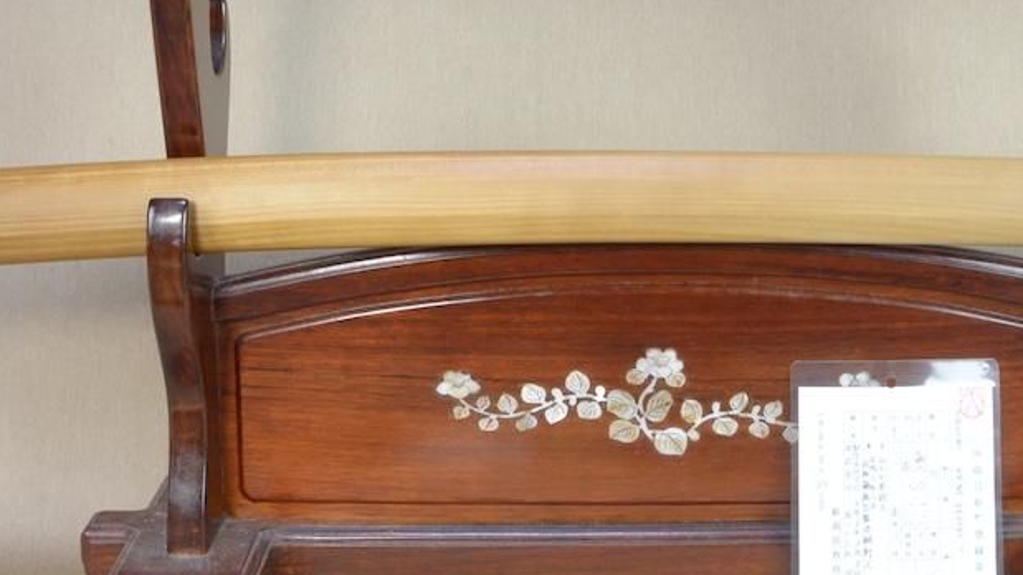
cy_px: -87
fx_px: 1926
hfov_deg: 29.6
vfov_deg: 16.4
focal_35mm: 71
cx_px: 678
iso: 400
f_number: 11
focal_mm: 20
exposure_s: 1/2
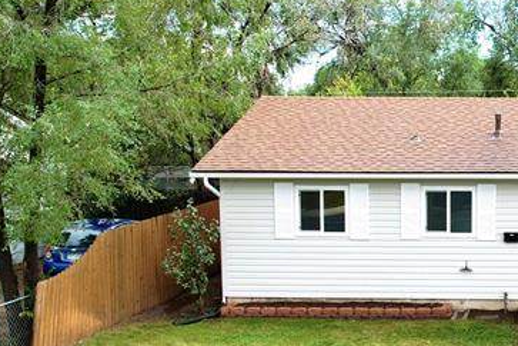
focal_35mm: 62
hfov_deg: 29.7
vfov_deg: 21.9
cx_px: 542
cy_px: 216
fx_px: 892
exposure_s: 1/500
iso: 120
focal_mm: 8.38
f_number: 2.8
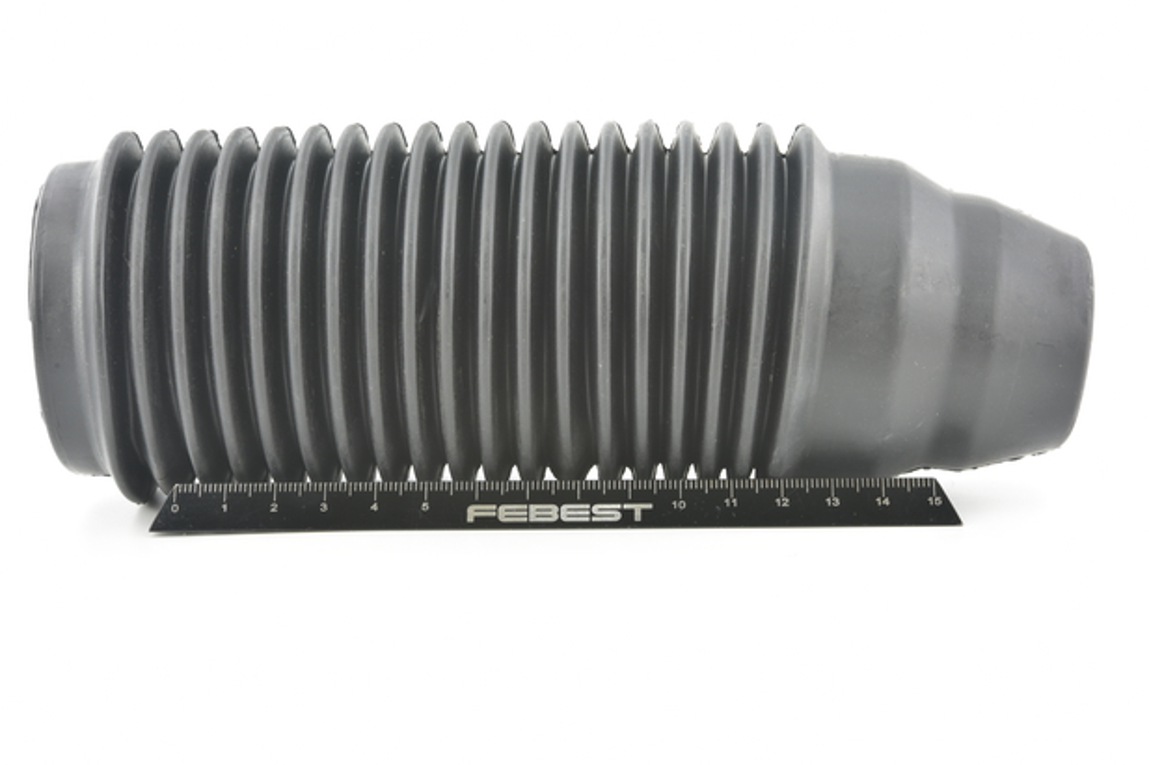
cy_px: 329
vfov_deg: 19.4
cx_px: 575
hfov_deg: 28.9
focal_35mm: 70
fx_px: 2233
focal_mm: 60
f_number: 18
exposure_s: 1/3
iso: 64
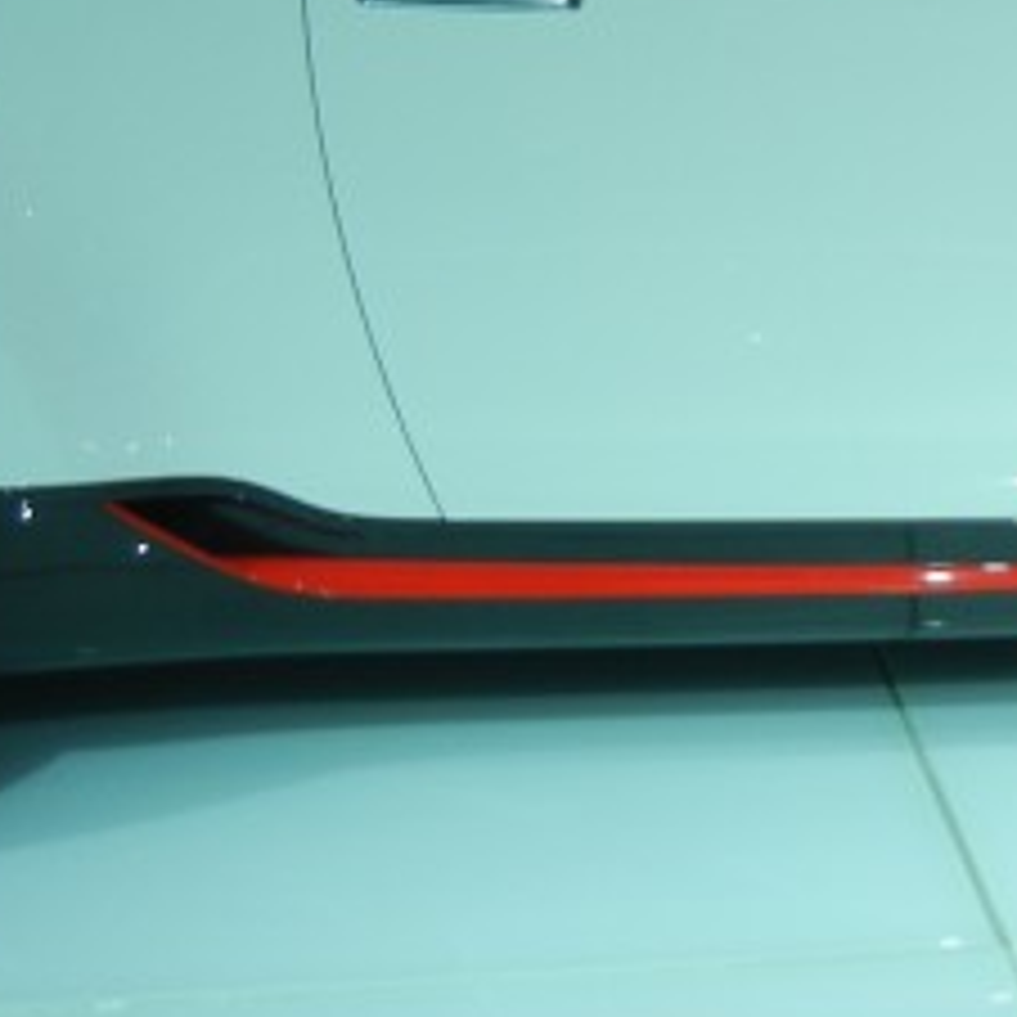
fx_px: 3124
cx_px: 868
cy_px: 126
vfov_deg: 18.2
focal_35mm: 94
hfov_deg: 18.3
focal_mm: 5.4
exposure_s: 1/210
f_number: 3.5
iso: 160
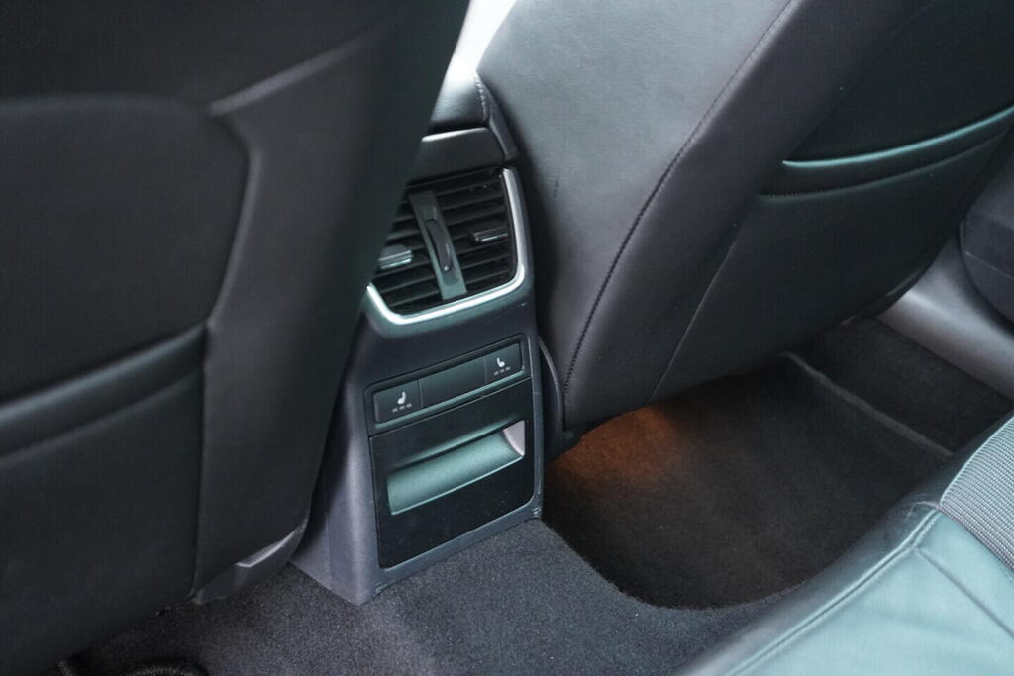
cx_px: 507
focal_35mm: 36
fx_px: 1014
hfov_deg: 53.1
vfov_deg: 36.9
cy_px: 338
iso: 3200
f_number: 2.8
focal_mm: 24
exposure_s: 1/40
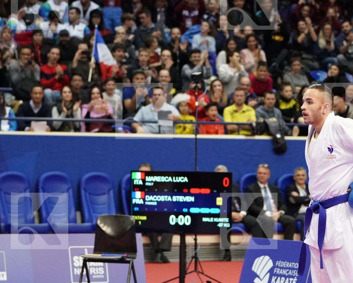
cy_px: 111
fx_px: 1619
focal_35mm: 155
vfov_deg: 10.0
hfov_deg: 12.4
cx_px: 249
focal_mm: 70
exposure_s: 1/1000
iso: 6400
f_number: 2.8
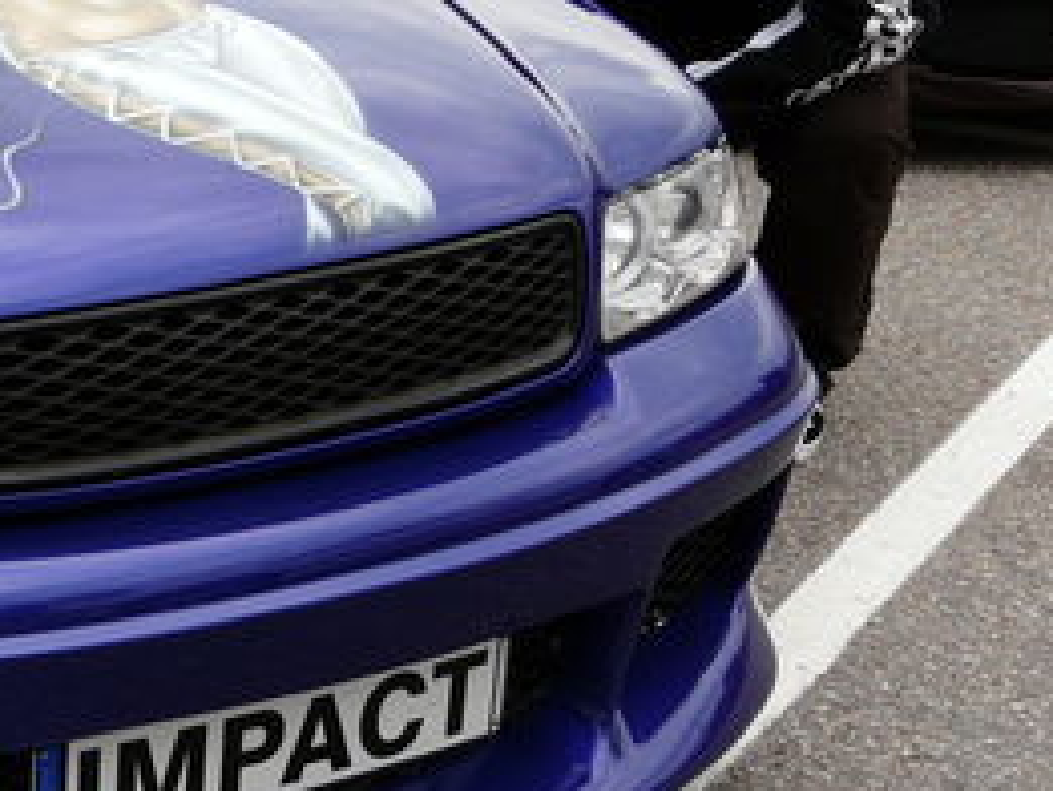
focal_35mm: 98
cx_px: -145
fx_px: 2982
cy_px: 291
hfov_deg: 19.1
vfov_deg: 15.1
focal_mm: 6.5
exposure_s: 1/250
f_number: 4.5
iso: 100
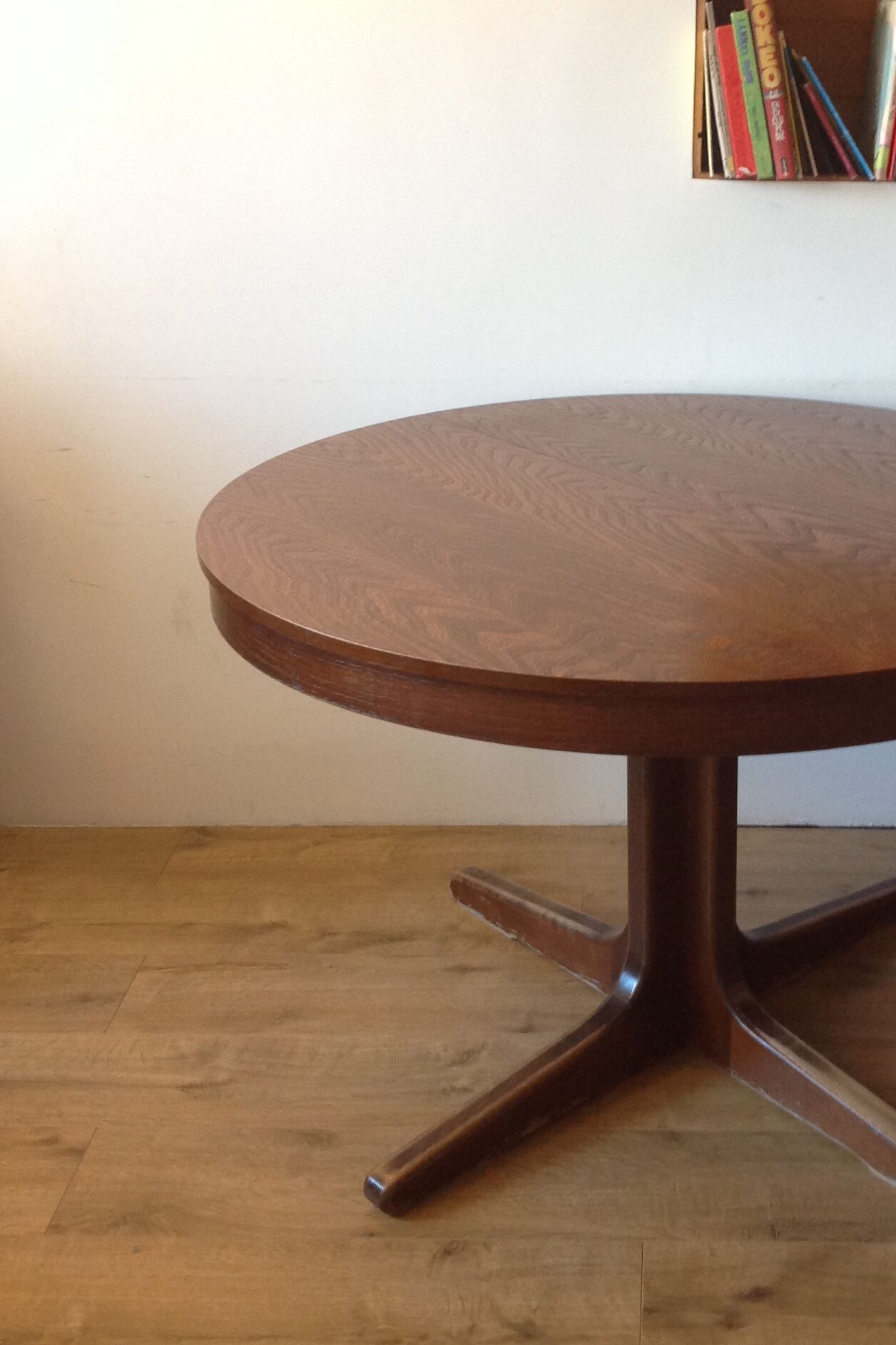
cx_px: 651
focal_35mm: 50
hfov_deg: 26.7
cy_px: 531
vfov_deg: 39.4
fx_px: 1867
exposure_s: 1/15
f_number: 2.4
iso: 125
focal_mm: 4.28
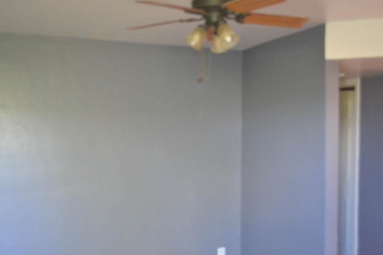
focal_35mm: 45
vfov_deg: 29.8
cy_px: 156
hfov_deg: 43.6
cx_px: 176
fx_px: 479
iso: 2800
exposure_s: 1/60
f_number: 4
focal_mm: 24
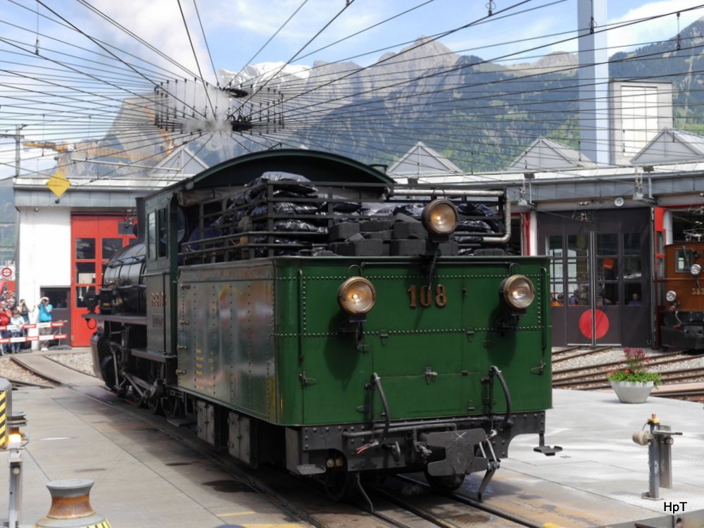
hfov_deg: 36.8
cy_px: 264
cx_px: 352
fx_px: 1058
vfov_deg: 28.0
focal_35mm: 52
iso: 160
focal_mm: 26
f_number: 7.1
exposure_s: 1/200
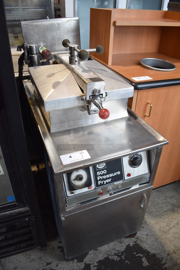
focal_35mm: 27
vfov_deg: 67.3
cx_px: 90
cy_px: 135
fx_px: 202
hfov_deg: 48.0
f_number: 3.5
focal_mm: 18
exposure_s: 1/125
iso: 1000
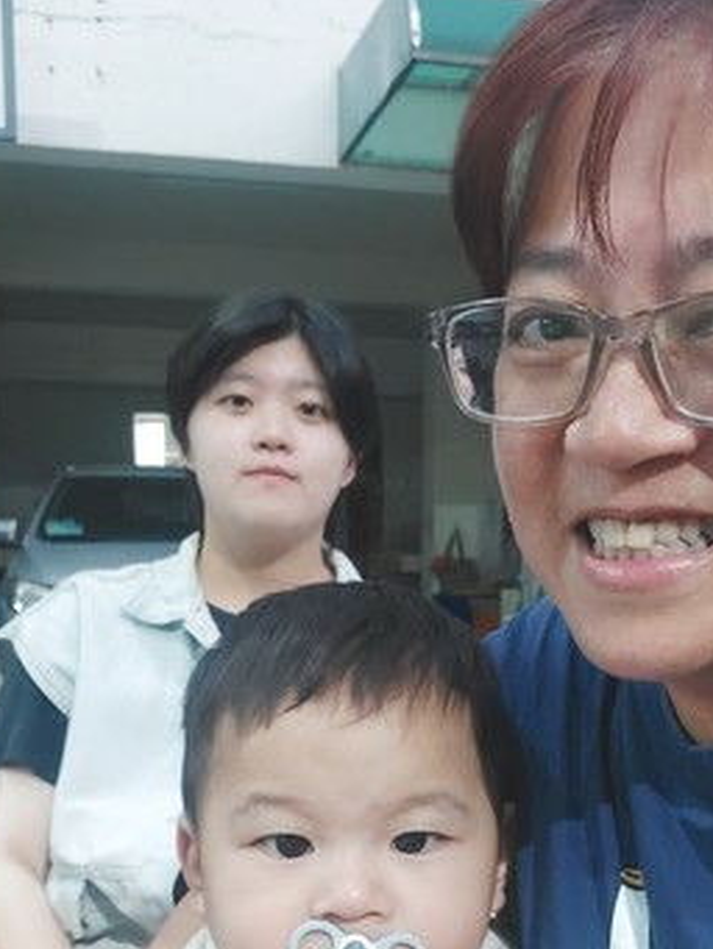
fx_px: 1208
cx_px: 412
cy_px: 718
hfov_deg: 32.8
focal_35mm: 44
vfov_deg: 41.6
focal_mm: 3.75
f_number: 2.2
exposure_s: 1/24
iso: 640
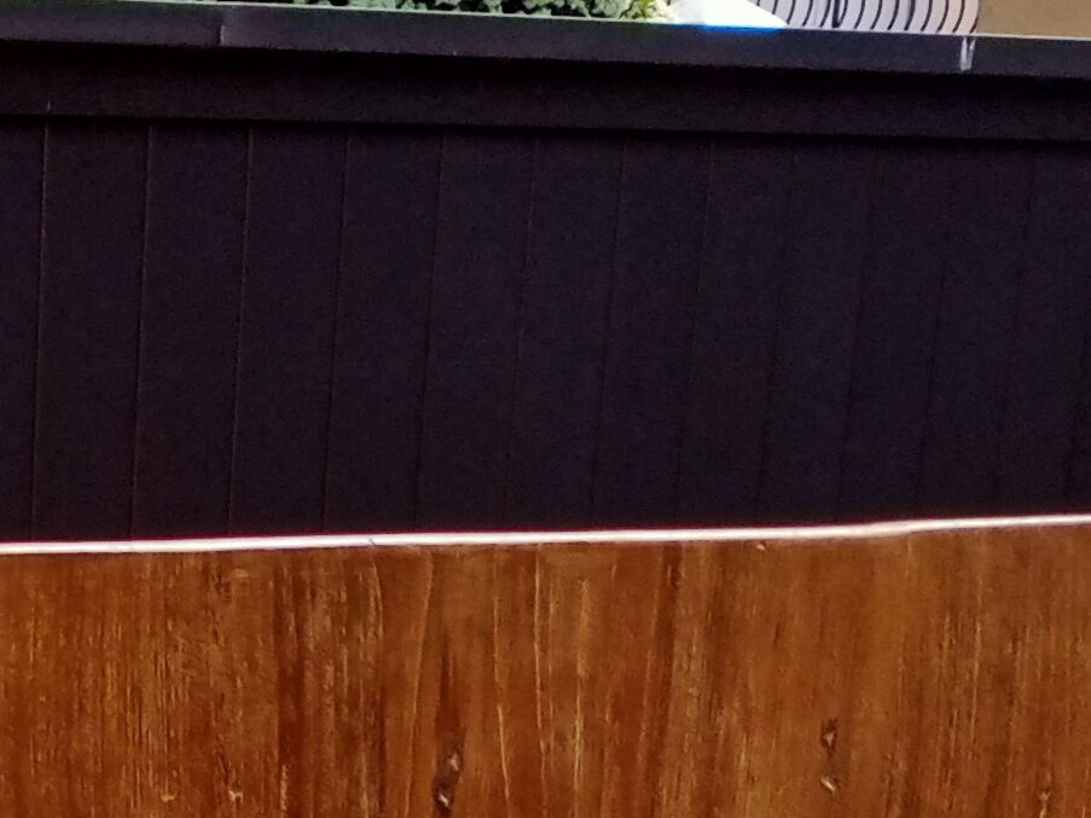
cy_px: 2389
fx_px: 4002
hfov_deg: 14.9
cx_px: -261
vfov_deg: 9.4
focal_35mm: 127
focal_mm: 4.05
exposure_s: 1/832
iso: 111
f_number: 1.8
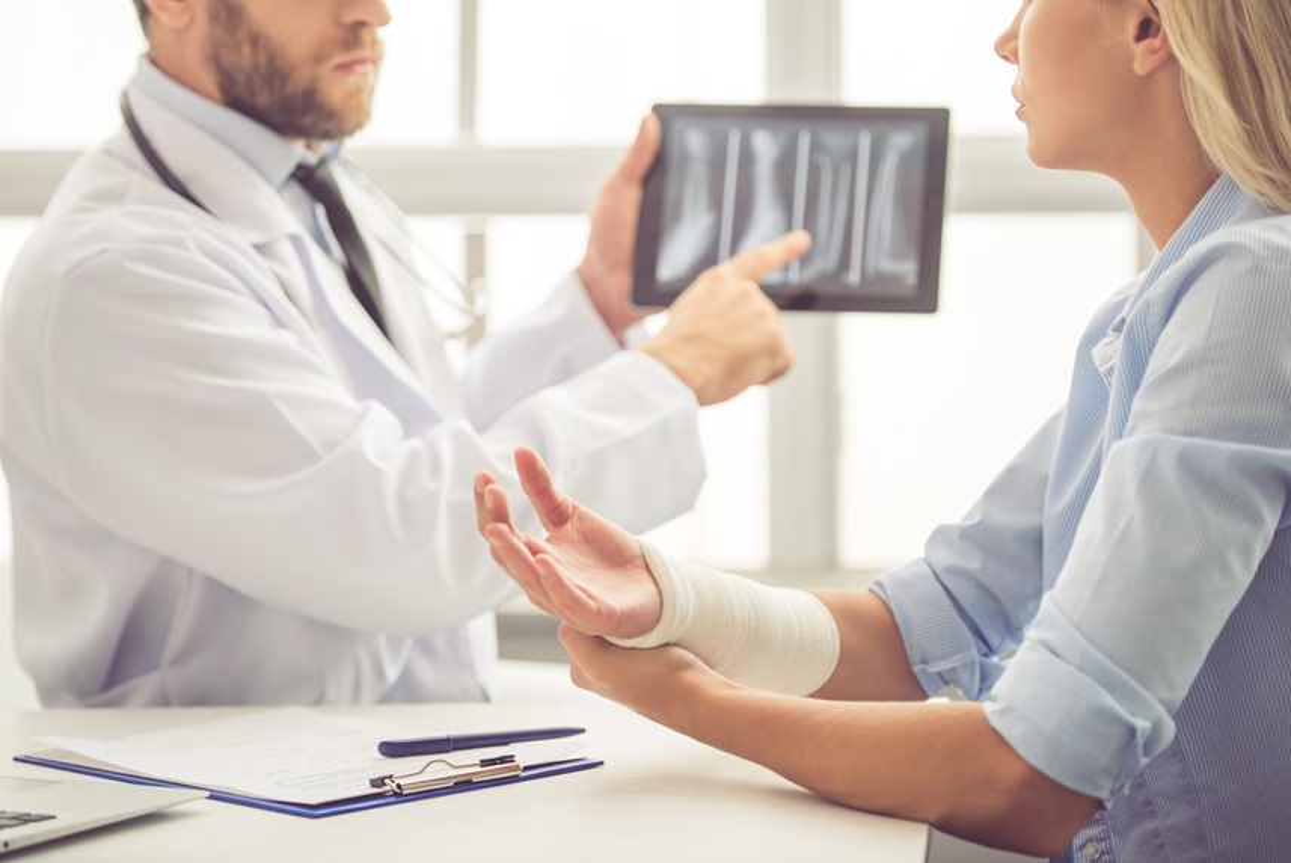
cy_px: 432
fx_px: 3947
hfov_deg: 18.6
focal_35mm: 110
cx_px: 646
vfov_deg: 12.5
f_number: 3.2
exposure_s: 1/160
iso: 250
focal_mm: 110
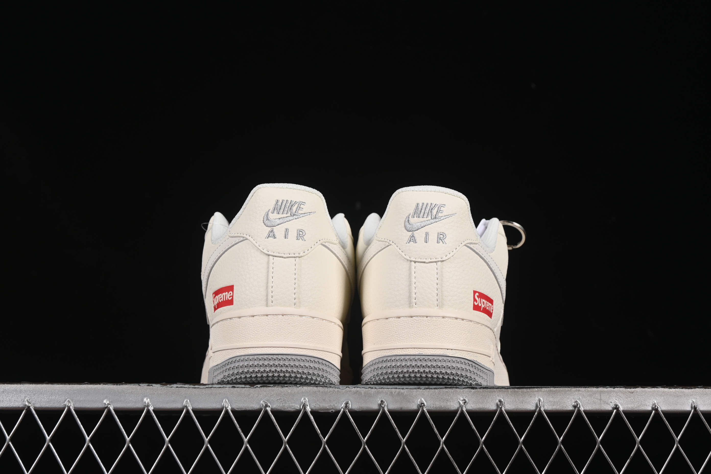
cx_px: 356
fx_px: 1481
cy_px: 237
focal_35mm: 75
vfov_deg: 18.2
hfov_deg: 27.0
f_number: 8
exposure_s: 1/80
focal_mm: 50
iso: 160
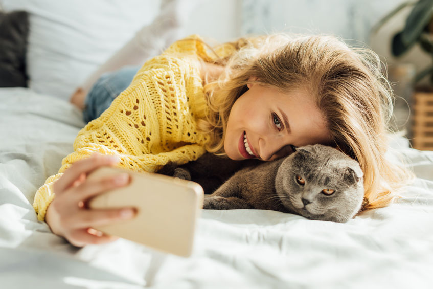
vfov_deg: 27.0
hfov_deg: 39.6
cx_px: 216
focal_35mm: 50
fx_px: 601
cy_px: 144
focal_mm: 50
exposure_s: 1/320
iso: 125
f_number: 2.8
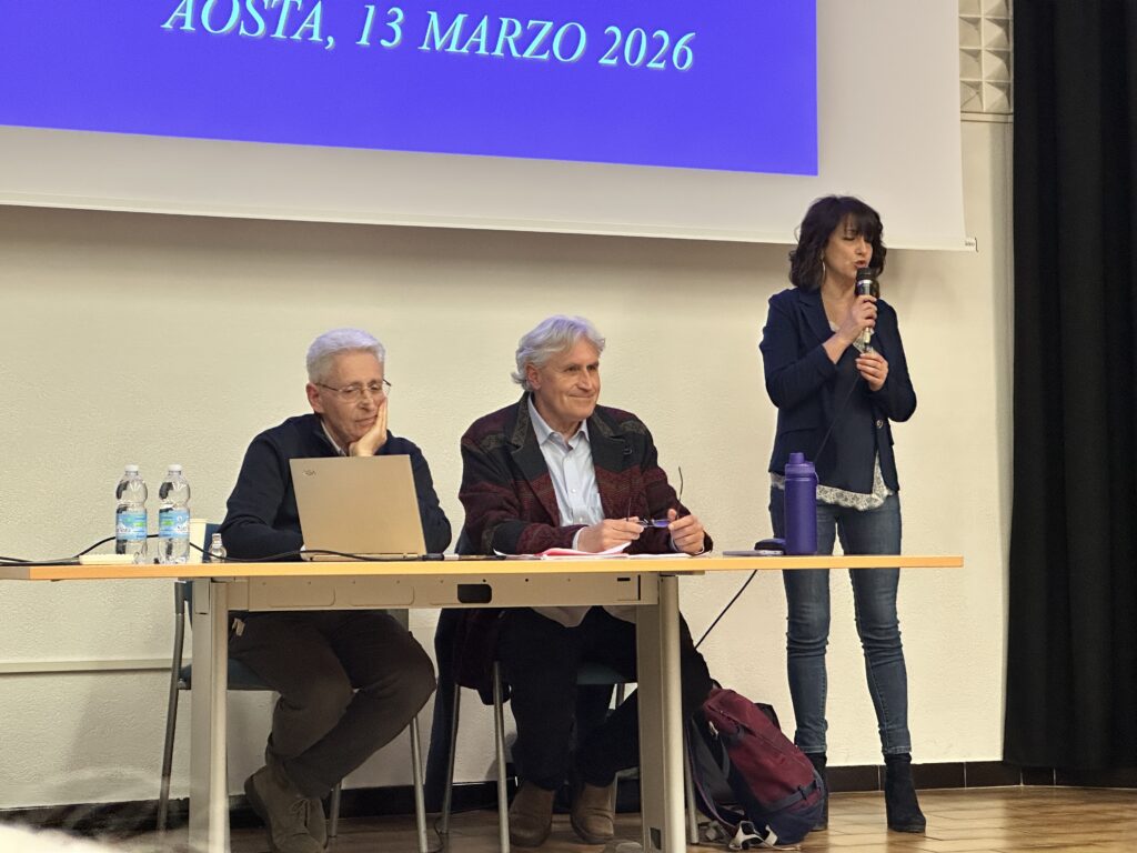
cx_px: 568
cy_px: 426
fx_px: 2529
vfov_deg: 19.1
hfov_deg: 25.3
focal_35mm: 77
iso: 500
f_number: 2.8
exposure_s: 1/34
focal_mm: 9
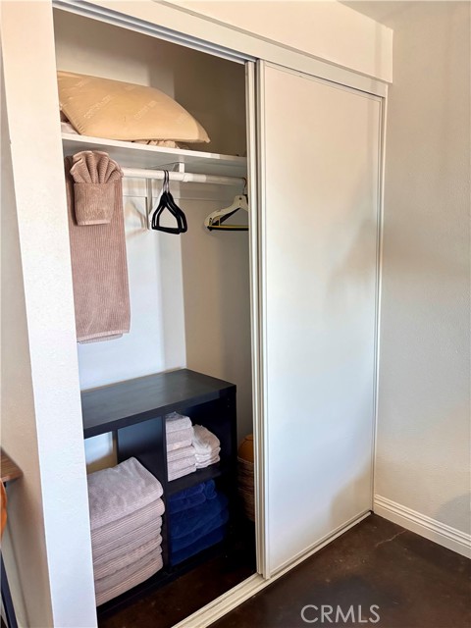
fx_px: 472
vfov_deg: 67.3
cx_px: 236
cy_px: 314
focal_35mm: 26
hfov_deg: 53.1
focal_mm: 5.96
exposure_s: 1/30
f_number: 1.6
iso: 640
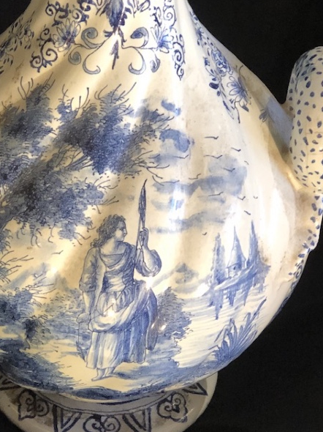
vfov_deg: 17.0
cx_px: 90
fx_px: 1444
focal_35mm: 116
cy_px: 220
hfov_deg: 12.7
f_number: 2.8
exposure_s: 1/50
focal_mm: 6.6
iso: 400
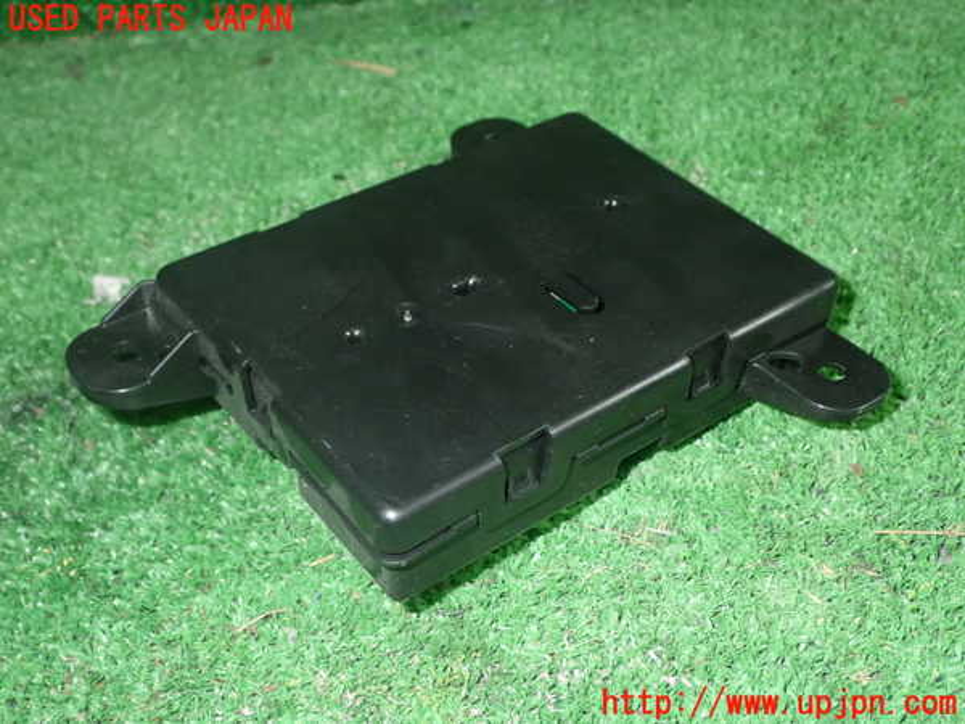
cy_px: 362
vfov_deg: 32.9
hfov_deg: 42.9
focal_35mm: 44
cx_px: 482
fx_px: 1227
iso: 800
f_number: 9
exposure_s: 1/40
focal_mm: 7.84
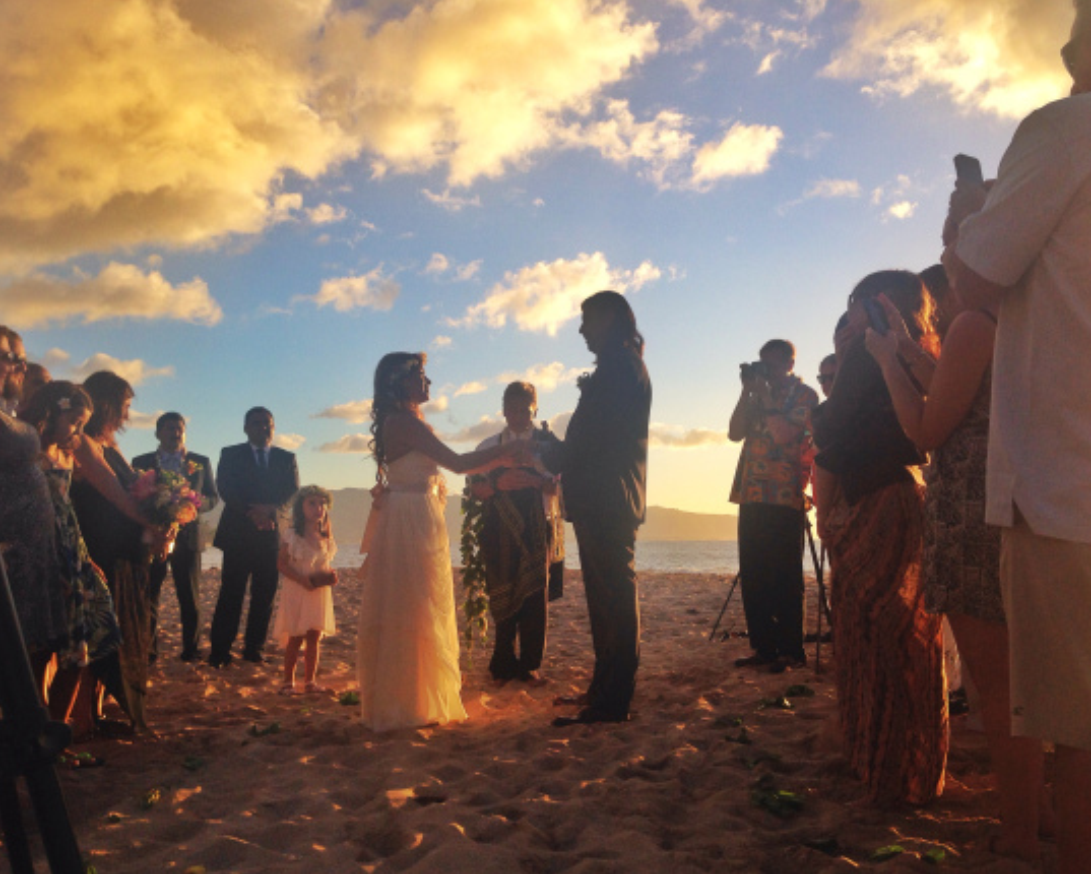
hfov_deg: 51.5
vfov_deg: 42.2
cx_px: 561
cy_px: 443
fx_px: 1131
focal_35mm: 35
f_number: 2.4
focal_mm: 4.12
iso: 50
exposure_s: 1/821
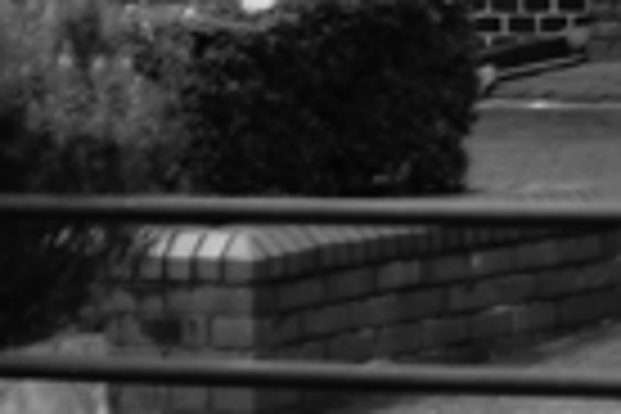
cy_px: -562
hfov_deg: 5.1
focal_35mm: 389
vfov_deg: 3.5
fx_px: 6705
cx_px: 1508
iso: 100
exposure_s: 1/1000
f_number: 2
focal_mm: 35
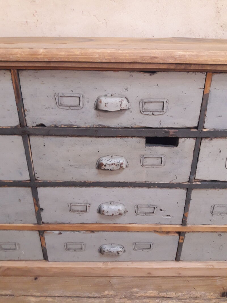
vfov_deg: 63.4
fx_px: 245
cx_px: 114
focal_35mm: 28
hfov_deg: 49.7
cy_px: 152
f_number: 1.9
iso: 200
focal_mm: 3.7
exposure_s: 1/17
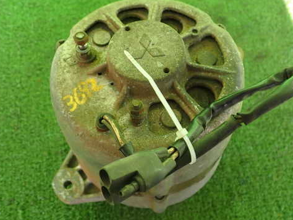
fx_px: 321
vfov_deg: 37.7
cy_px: 102
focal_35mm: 38
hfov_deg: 49.0
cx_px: 156
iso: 125
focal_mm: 5.4
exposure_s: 1/60
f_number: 2.3
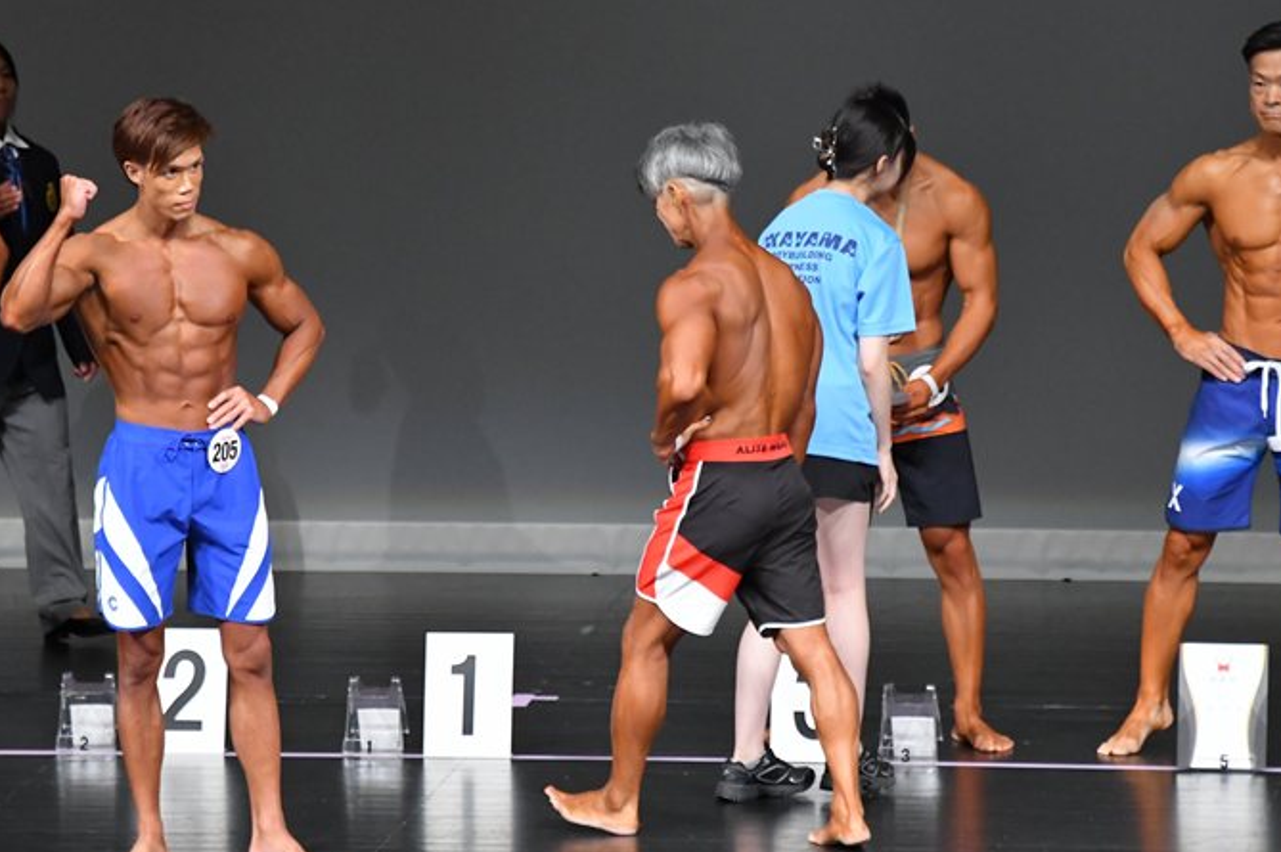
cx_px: 581
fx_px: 12978
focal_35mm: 365
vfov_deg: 3.8
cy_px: 396
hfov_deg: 5.7
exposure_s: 1/400
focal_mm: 210
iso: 5000
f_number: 5.6
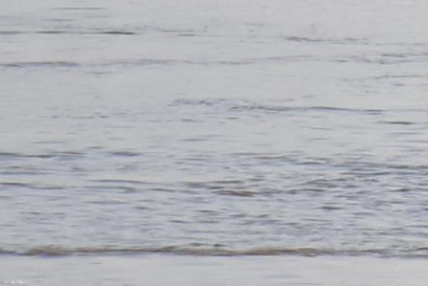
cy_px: -230
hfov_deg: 1.5
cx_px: 1250
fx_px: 16720
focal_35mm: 1405
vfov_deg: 1.0
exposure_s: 1/3200
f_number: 7.1
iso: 800
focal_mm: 140
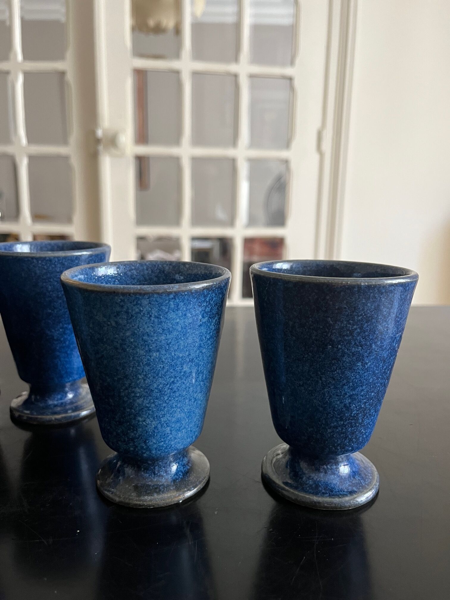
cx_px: 225
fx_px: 451
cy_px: 300
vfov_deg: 67.3
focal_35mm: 26
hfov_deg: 53.1
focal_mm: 5.1
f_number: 1.6
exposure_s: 1/60
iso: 320
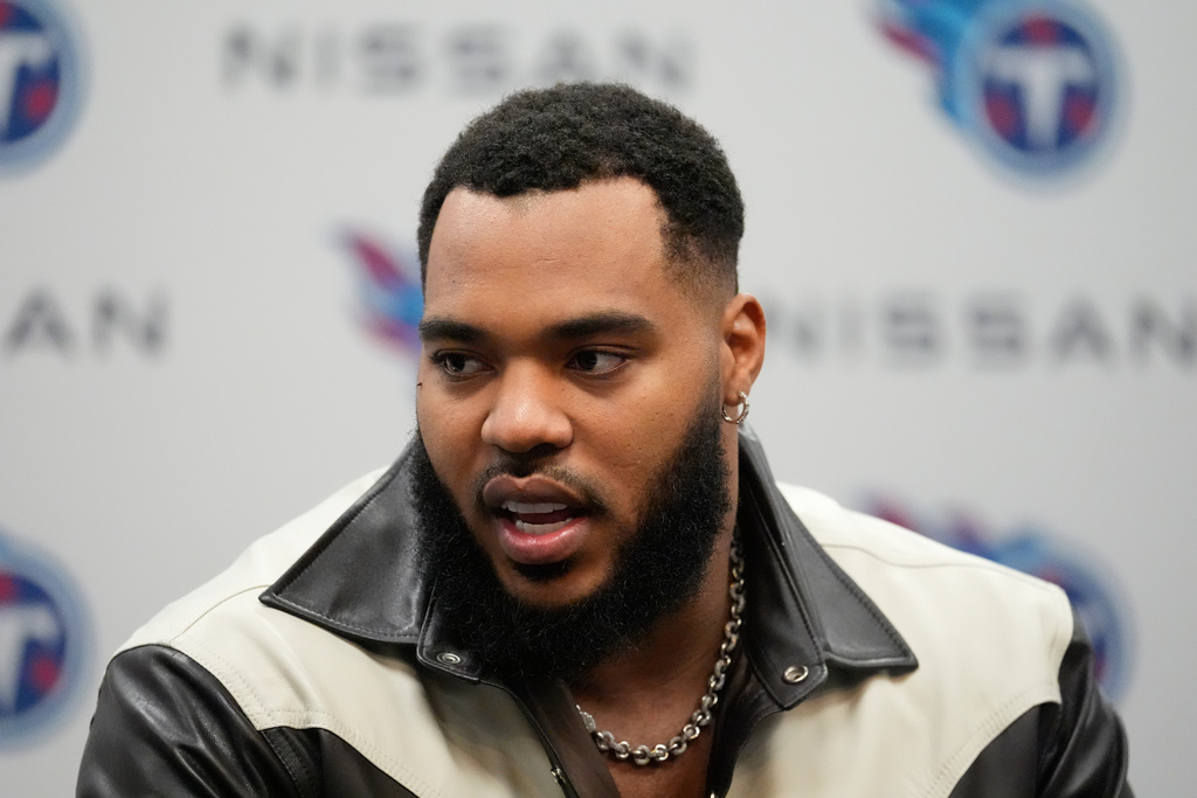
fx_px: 19951
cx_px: 598
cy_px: 399
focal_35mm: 600
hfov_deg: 3.4
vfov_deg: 2.3
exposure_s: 1/640
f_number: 4
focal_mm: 600
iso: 12800
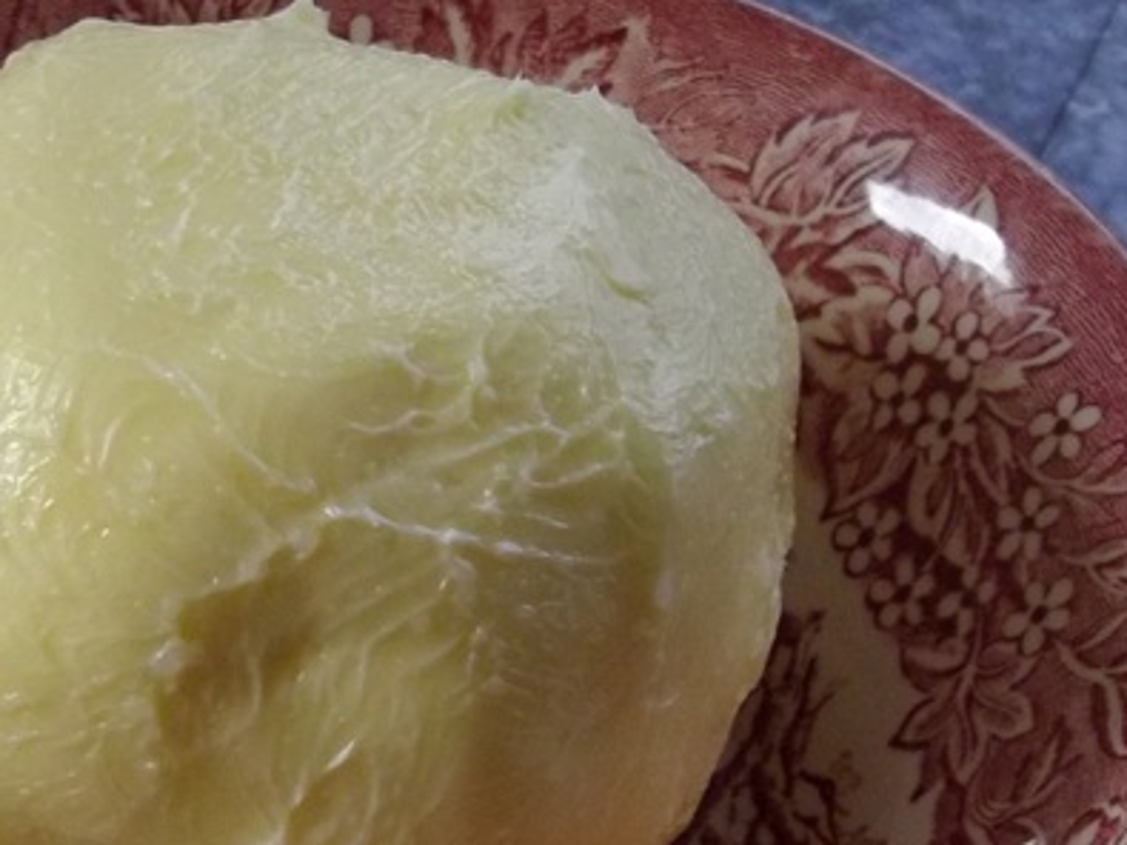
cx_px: 317
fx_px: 2278
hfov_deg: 27.5
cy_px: 571
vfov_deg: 20.9
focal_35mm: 70
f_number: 3.2
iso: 285
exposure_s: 1/50
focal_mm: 4.9
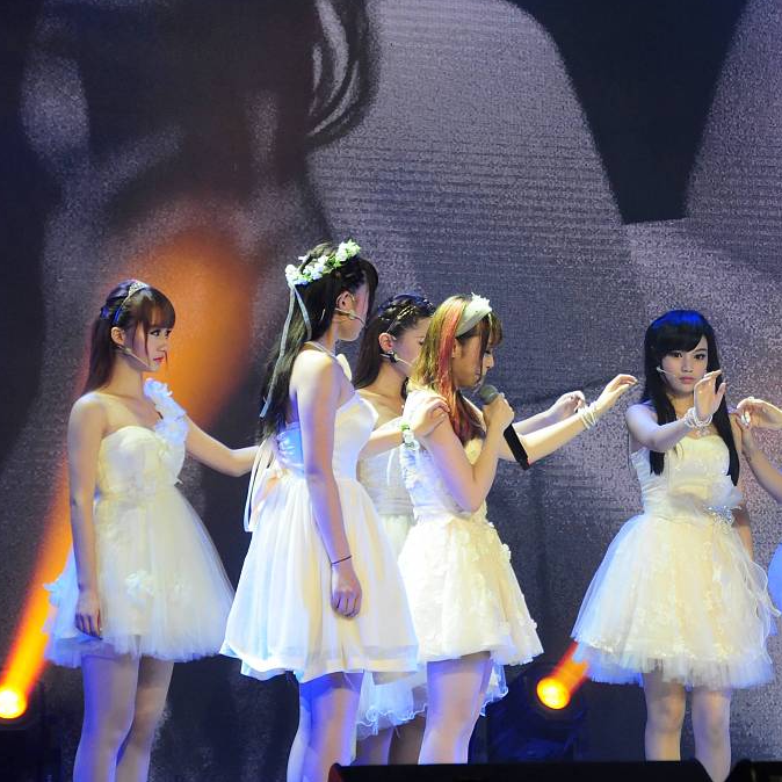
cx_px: 573
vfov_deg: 9.0
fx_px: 4984
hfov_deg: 9.0
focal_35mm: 195
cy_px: 337
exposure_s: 1/125
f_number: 5.3
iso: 800
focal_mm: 86
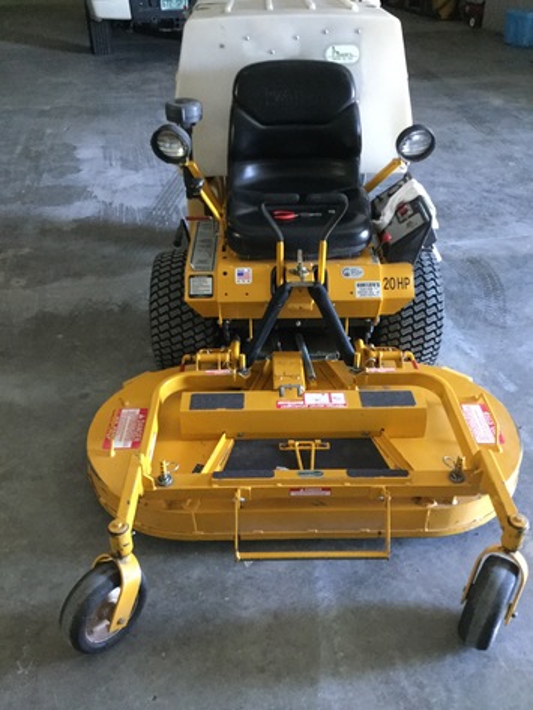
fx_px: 636
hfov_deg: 45.5
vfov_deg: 58.3
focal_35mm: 31
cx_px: 266
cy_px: 355
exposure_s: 1/15
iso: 250
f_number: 2.4
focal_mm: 3.3
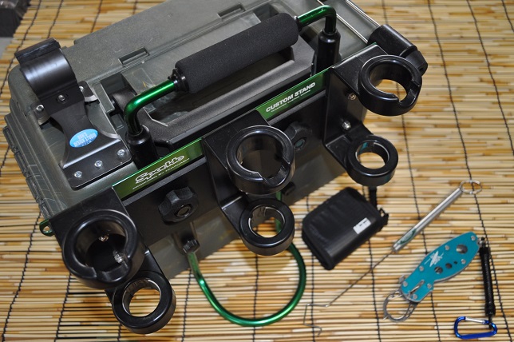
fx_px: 471
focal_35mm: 33
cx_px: 257
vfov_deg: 39.9
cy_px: 171
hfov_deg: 57.3
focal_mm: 22
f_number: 3.8
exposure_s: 1/60
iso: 450
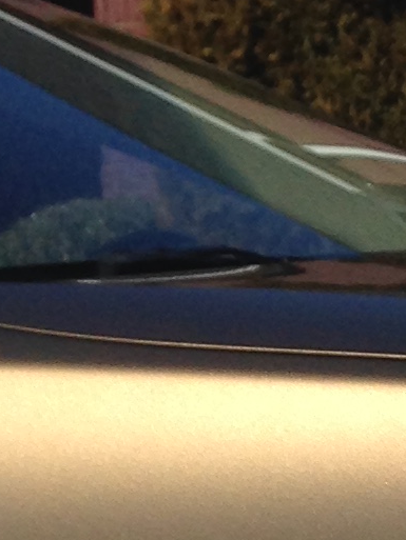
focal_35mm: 210
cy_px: 867
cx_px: 1218
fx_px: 3283
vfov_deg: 9.1
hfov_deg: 6.5
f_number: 2.4
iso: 50
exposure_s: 1/2857
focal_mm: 4.12
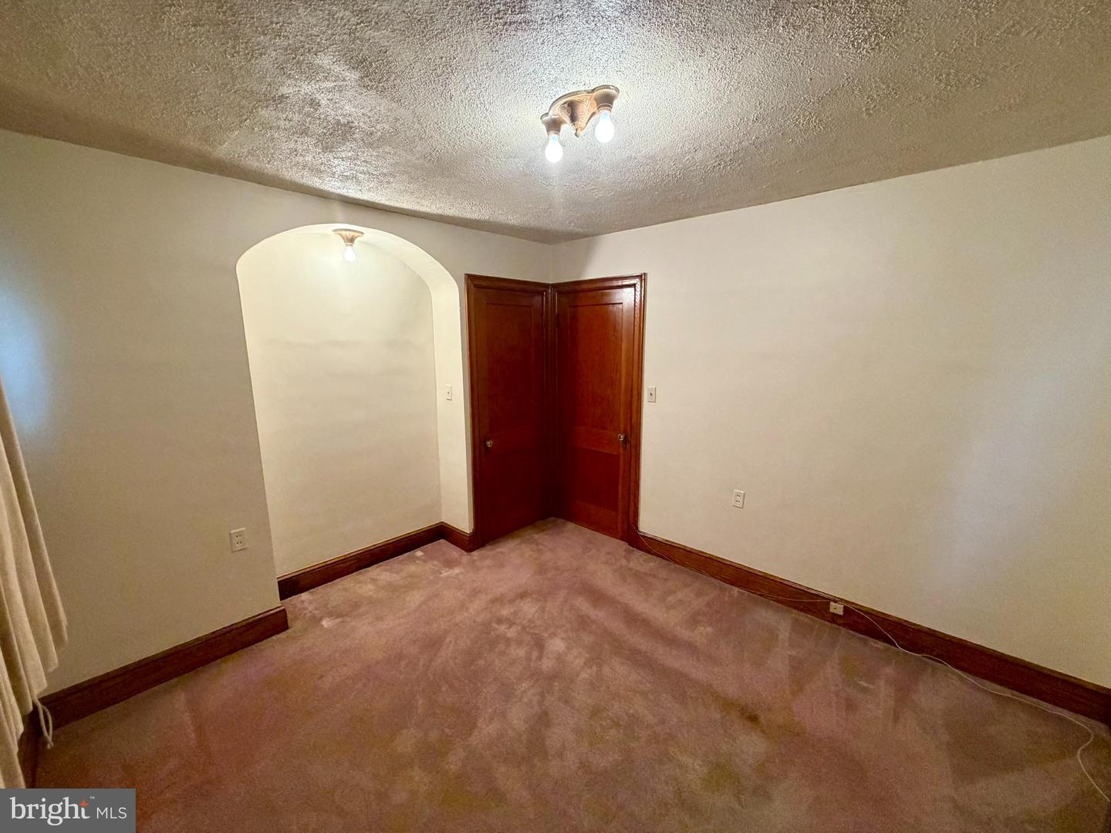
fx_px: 449
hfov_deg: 102.1
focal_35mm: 14
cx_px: 556
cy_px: 416
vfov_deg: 85.7
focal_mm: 2.22
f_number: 2.2
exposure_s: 1/60
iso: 400
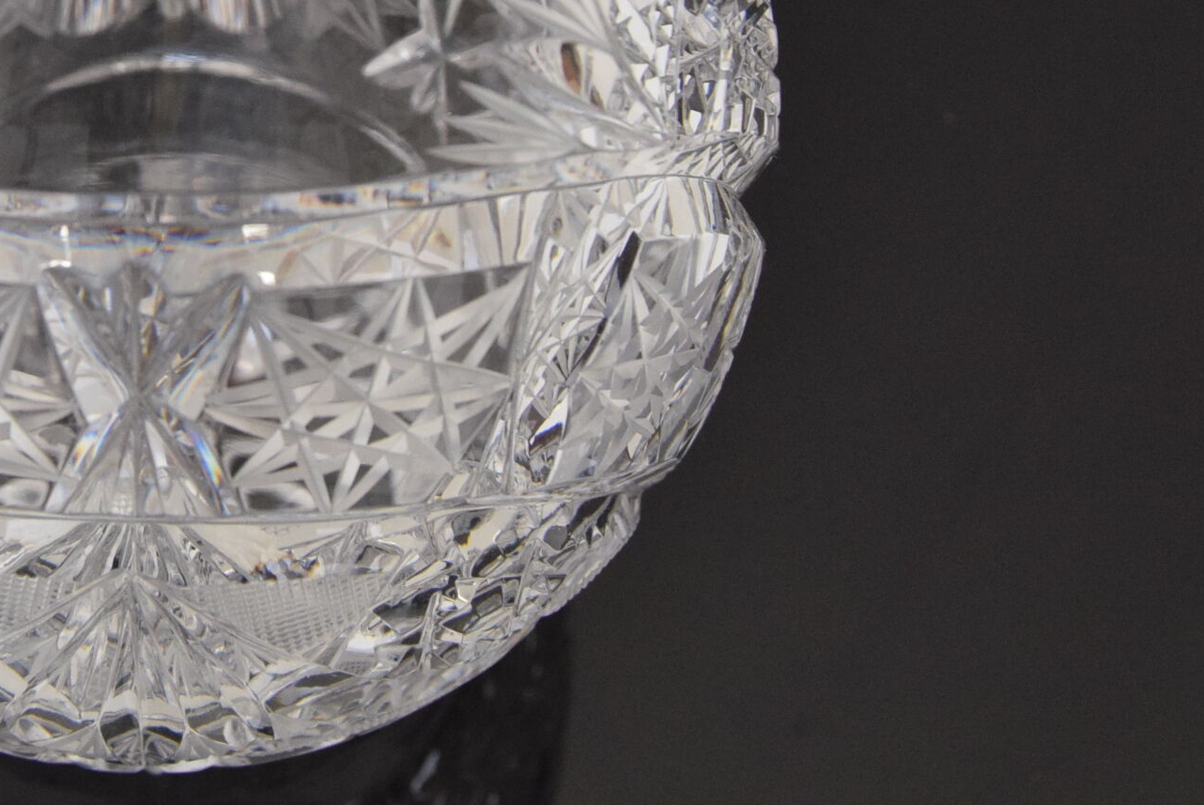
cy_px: 21
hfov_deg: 23.6
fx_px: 2811
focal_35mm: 84
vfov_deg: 16.0
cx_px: 168
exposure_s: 1/125
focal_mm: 24
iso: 1600
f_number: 5.6
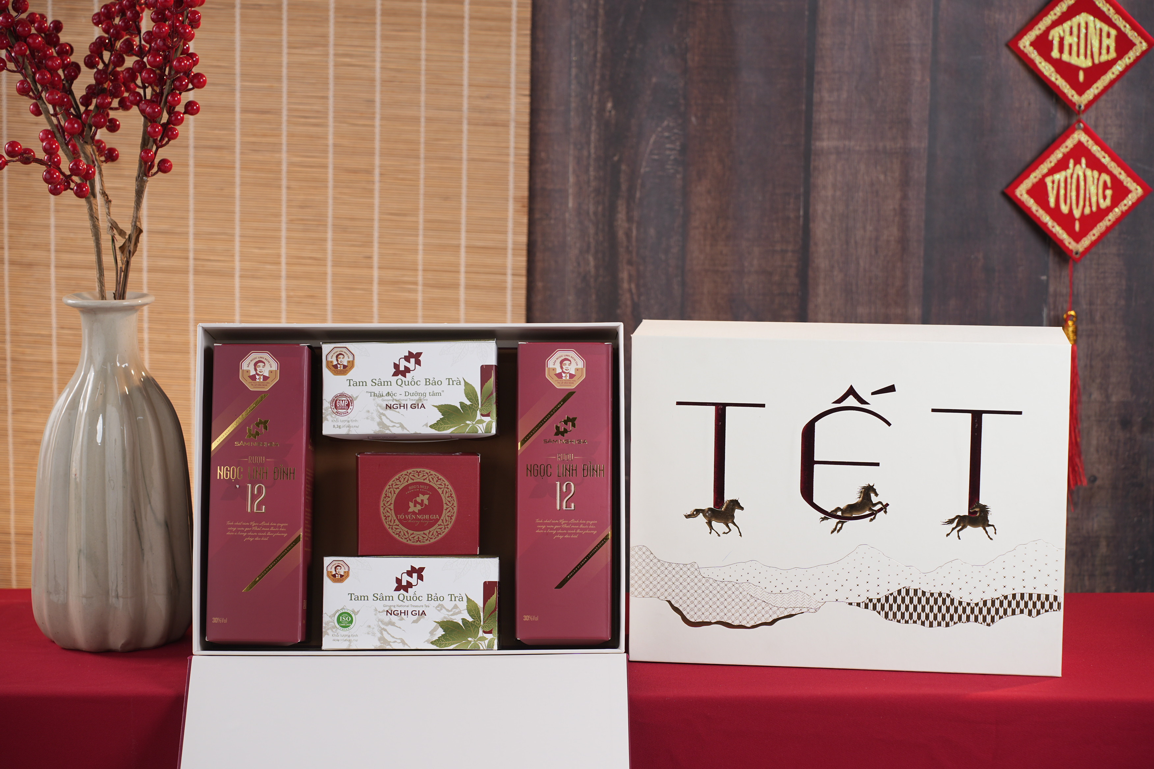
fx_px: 2404
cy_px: 384
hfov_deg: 27.0
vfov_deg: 18.2
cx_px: 577
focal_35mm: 75
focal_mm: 75
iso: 160
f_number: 5.6
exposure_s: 1/200
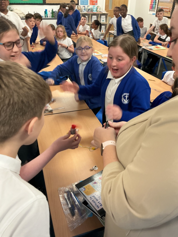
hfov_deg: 48.2
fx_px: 199
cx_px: 89
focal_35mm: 29
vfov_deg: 61.7
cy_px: 118
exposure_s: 1/60
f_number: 1.8
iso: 125
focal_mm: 3
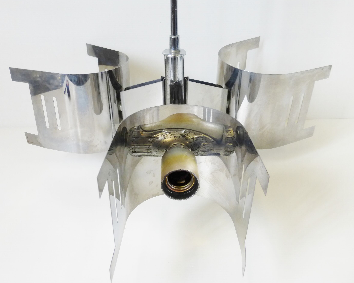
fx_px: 346
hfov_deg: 54.2
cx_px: 181
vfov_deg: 44.5
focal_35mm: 33
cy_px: 143
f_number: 3.6
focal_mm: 5.4
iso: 160
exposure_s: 1/60
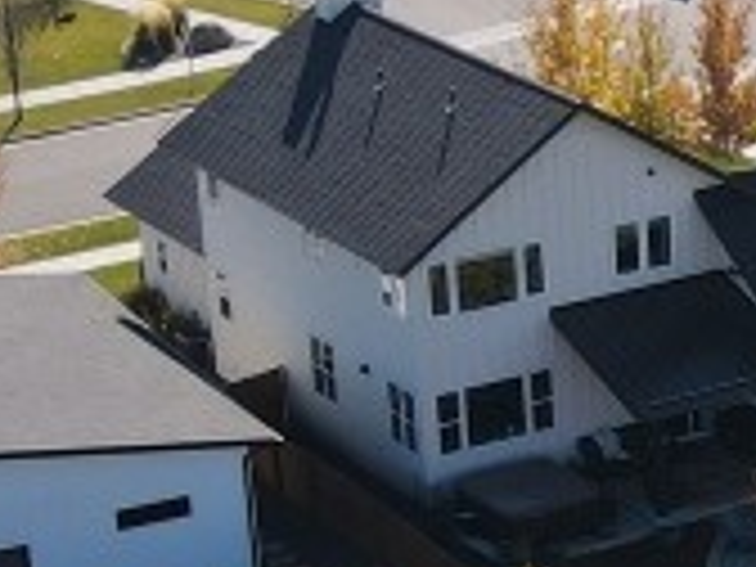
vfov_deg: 10.2
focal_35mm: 146
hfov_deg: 12.1
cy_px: 346
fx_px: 3189
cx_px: 1490
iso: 100
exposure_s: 1/640
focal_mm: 4.5
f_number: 2.8
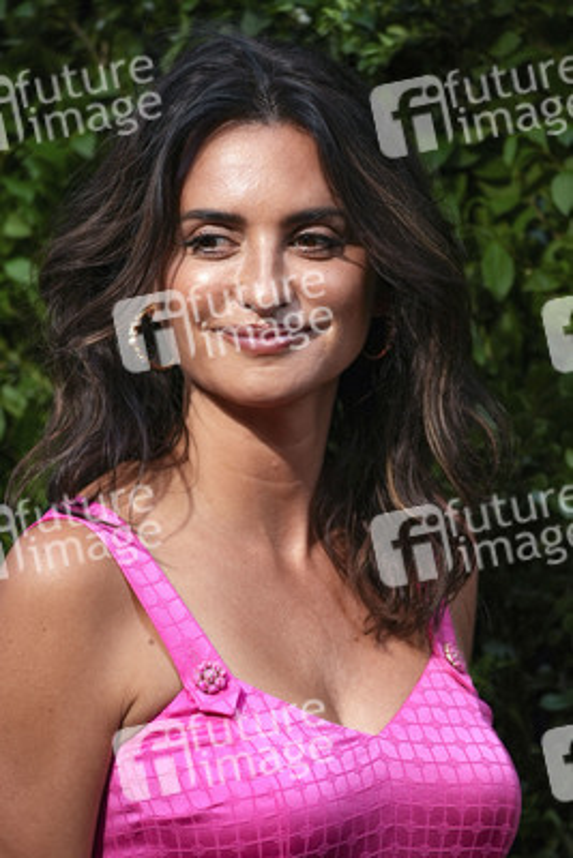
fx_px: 3673
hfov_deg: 8.9
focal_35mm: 154
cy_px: 429
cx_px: 286
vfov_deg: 13.3
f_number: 5
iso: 1250
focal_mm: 154
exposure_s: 1/320
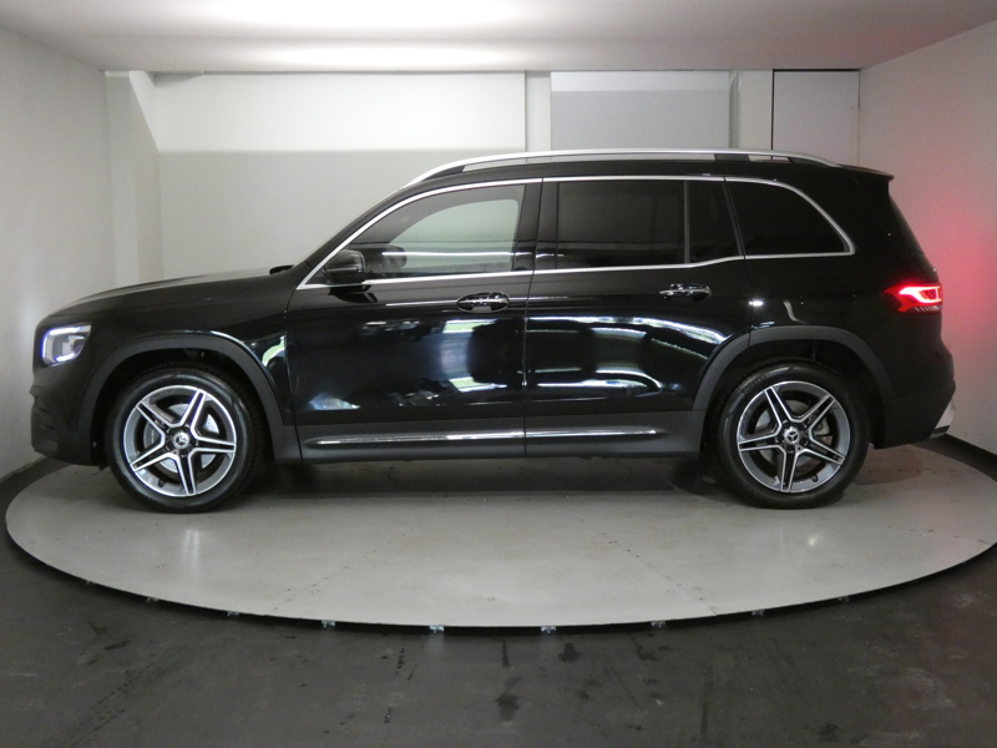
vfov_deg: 35.1
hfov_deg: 45.8
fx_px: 1181
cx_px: 498
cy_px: 374
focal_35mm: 41
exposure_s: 1/80
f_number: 3.6
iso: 1000
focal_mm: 7.3
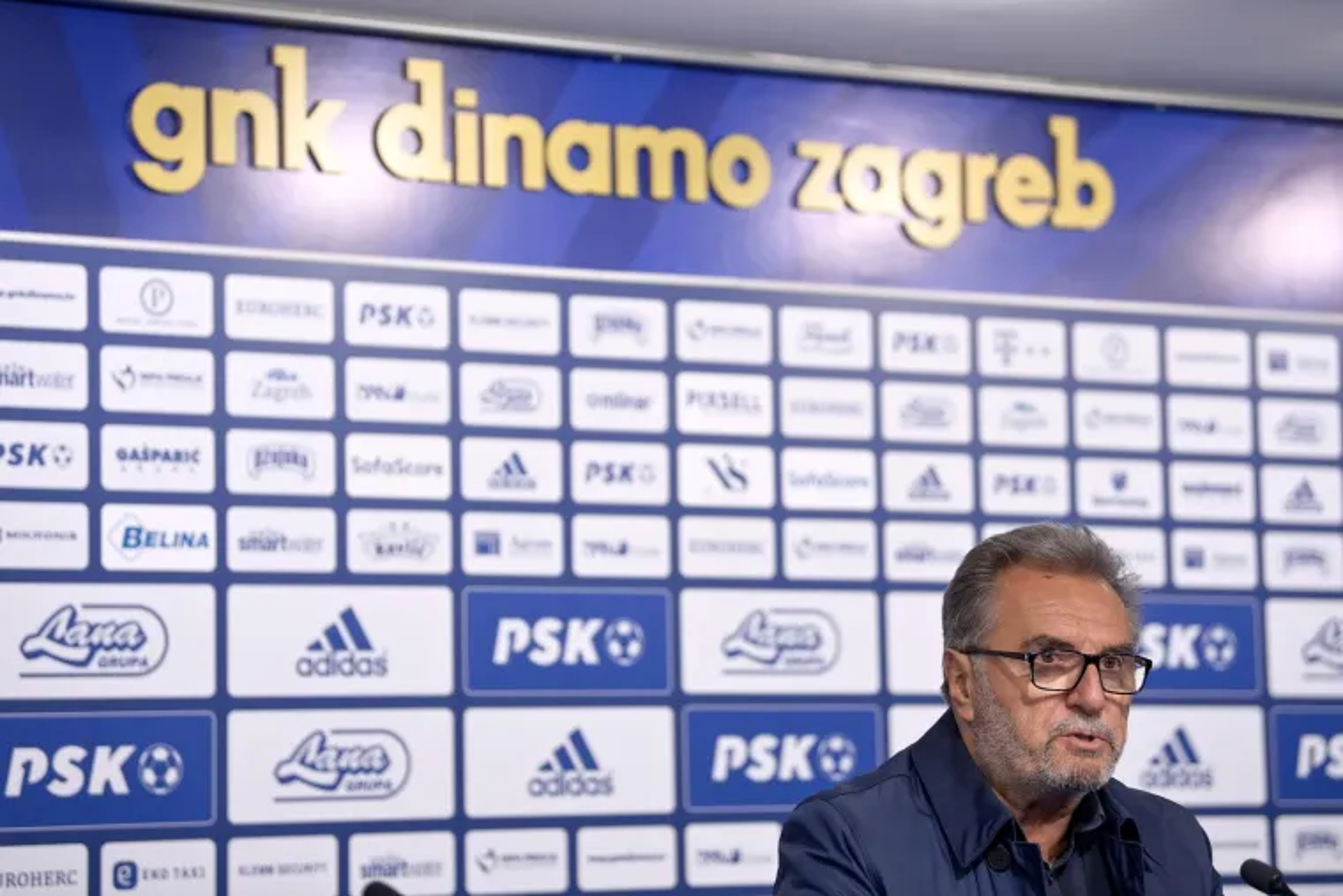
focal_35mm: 112
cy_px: 448
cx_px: 672
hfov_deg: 18.3
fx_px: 4179
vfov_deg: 12.2
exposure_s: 1/640
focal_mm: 112
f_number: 2.8
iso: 1000
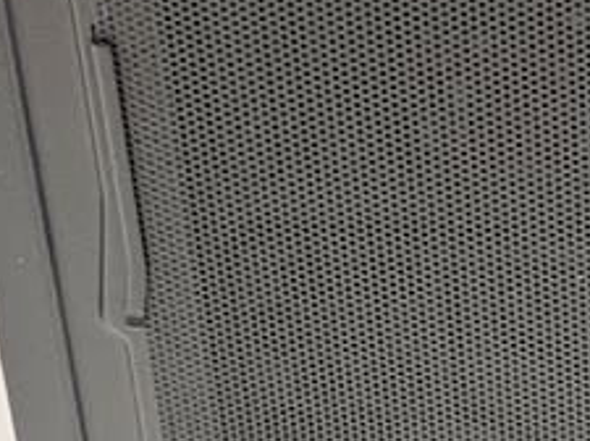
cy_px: 35
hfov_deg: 12.5
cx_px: 743
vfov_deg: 9.6
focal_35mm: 154
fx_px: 2621
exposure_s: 1/17
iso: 317
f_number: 1.85
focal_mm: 6.78
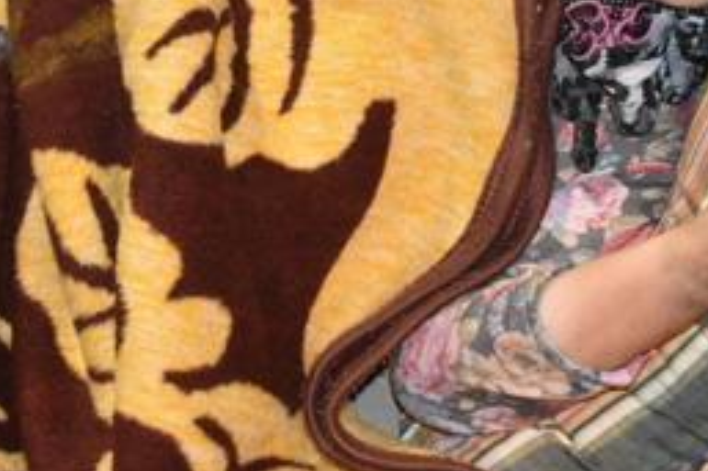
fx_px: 1592
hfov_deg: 25.0
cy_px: -1
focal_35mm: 81
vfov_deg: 16.5
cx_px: 253
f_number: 3.5
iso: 5000
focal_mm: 18
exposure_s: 1/60
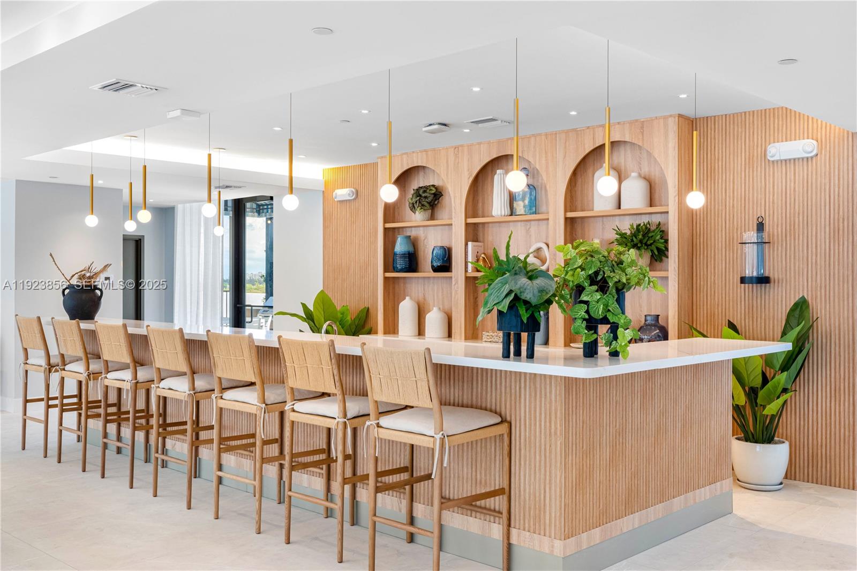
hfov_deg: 55.1
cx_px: 428
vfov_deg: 38.3
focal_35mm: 34
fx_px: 821
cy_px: 286
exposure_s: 1/8
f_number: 11
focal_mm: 34.5
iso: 640
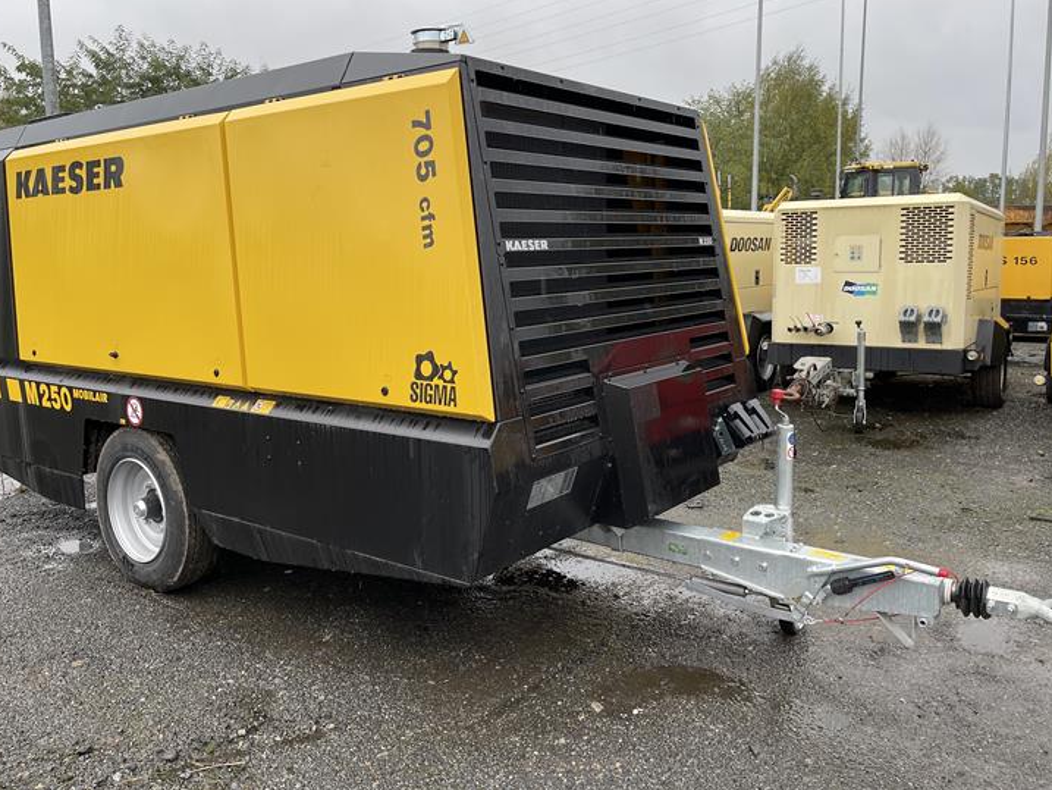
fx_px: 881
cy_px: 355
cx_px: 519
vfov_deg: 48.2
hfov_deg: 61.6
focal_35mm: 29
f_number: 1.6
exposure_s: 1/121
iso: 50
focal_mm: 5.1
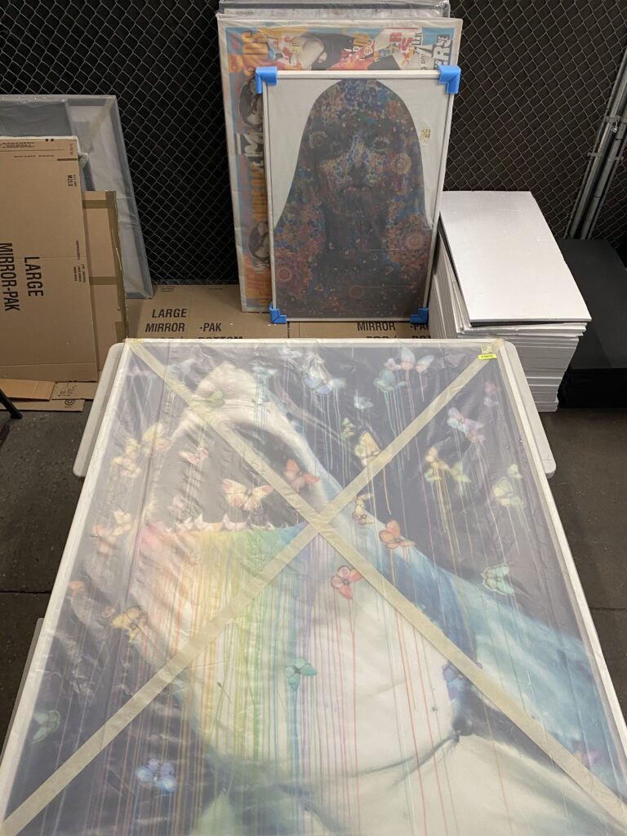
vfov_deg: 67.3
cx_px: 314
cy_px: 418
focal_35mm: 26
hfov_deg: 53.1
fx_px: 628
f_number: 1.8
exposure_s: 1/60
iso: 200
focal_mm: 4.25
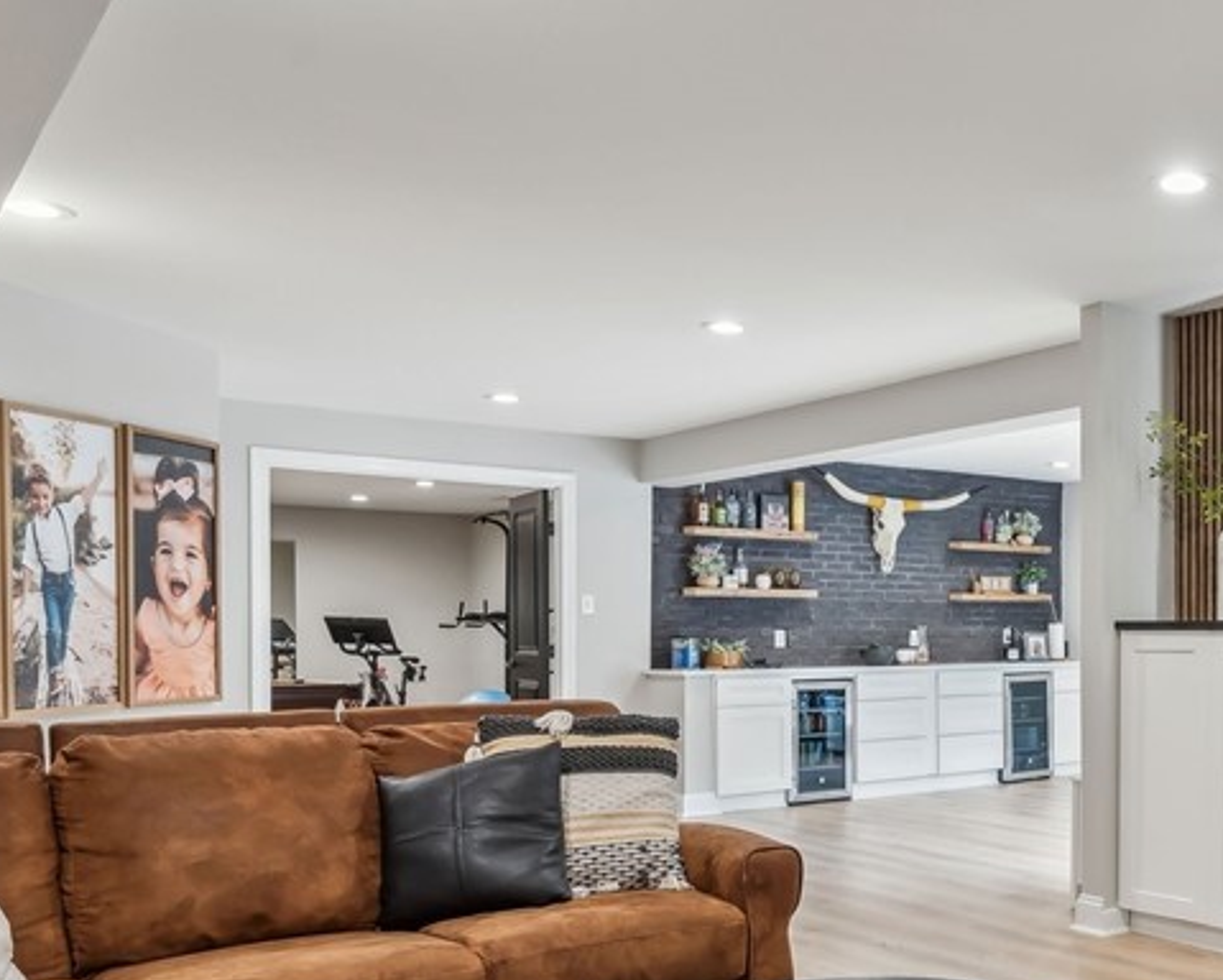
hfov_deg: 45.6
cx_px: 1190
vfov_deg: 42.7
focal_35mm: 34
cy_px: 670
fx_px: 1232
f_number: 7.1
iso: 200
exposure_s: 1/2
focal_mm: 16
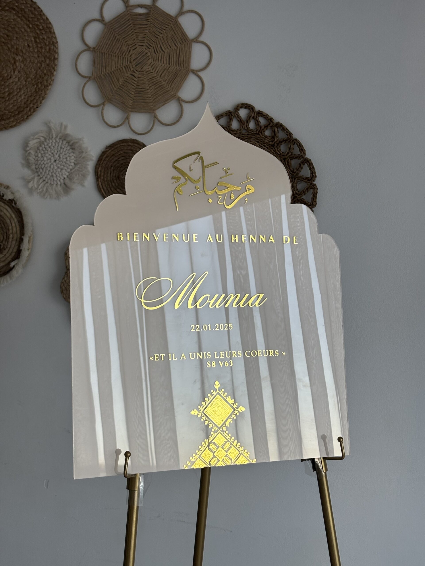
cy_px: 283
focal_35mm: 52
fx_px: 851
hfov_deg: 28.0
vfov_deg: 36.8
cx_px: 212
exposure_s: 1/108
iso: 50
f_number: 1.6
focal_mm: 5.96
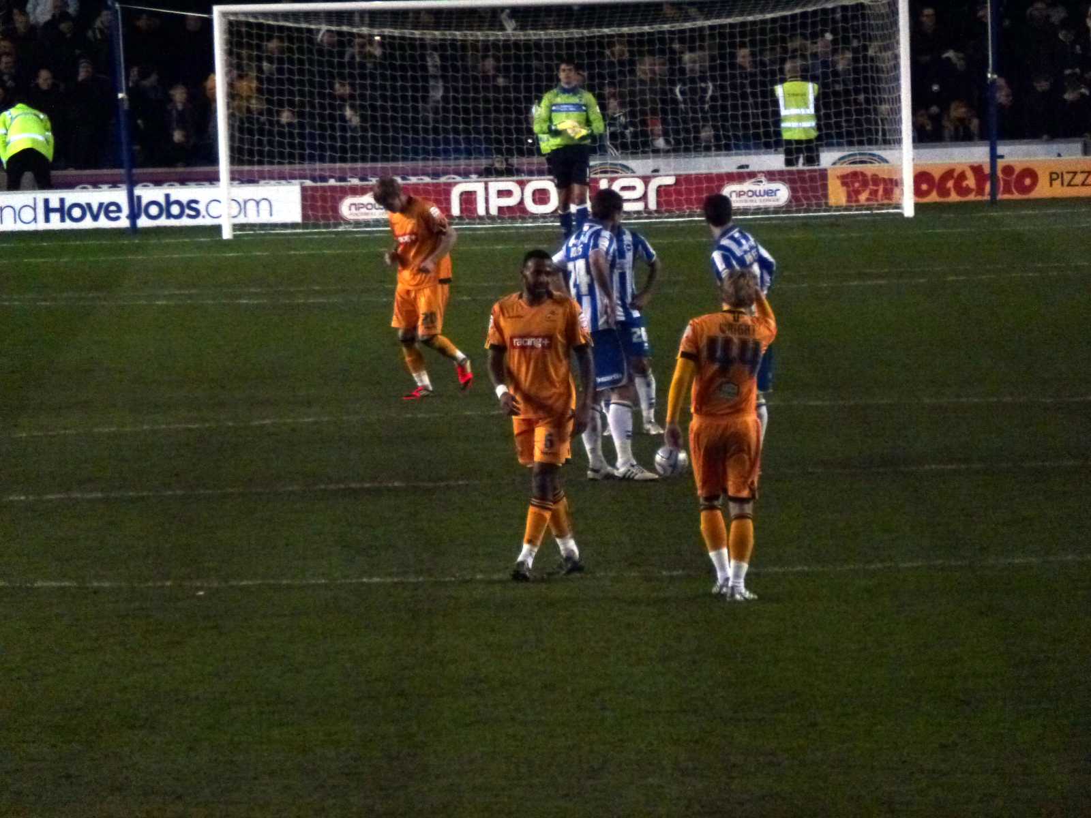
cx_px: 546
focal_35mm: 384
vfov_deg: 3.9
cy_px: 409
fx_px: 12103
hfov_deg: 5.2
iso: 400
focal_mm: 68.8
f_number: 5.9
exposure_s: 1/125
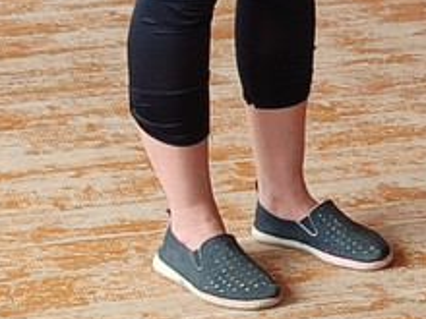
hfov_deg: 15.2
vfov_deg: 11.1
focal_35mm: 121
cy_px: -333
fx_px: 1489
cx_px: 611
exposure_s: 1/50
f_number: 1.89
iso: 129
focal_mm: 5.95
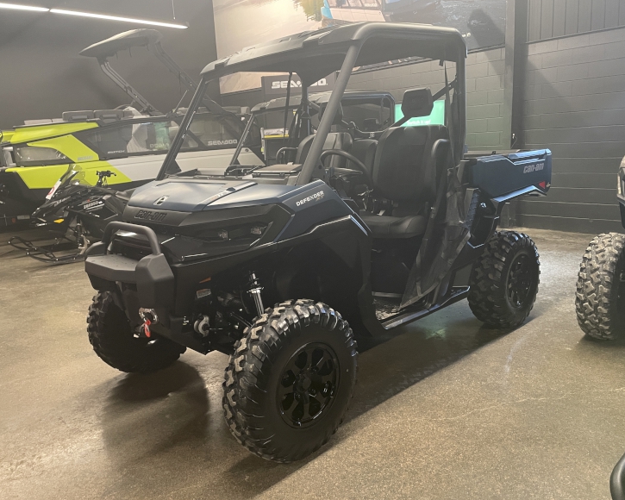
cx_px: 326
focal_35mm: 28
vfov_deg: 51.5
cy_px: 246
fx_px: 518
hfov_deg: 62.2
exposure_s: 1/60
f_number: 1.6
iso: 320
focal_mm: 4.2
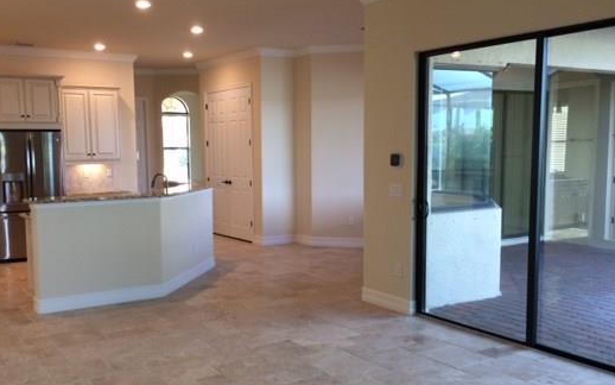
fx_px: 637
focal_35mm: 38
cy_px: 215
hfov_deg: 51.4
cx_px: 274
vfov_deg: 33.6
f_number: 2.2
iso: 50
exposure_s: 1/30
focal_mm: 4.15
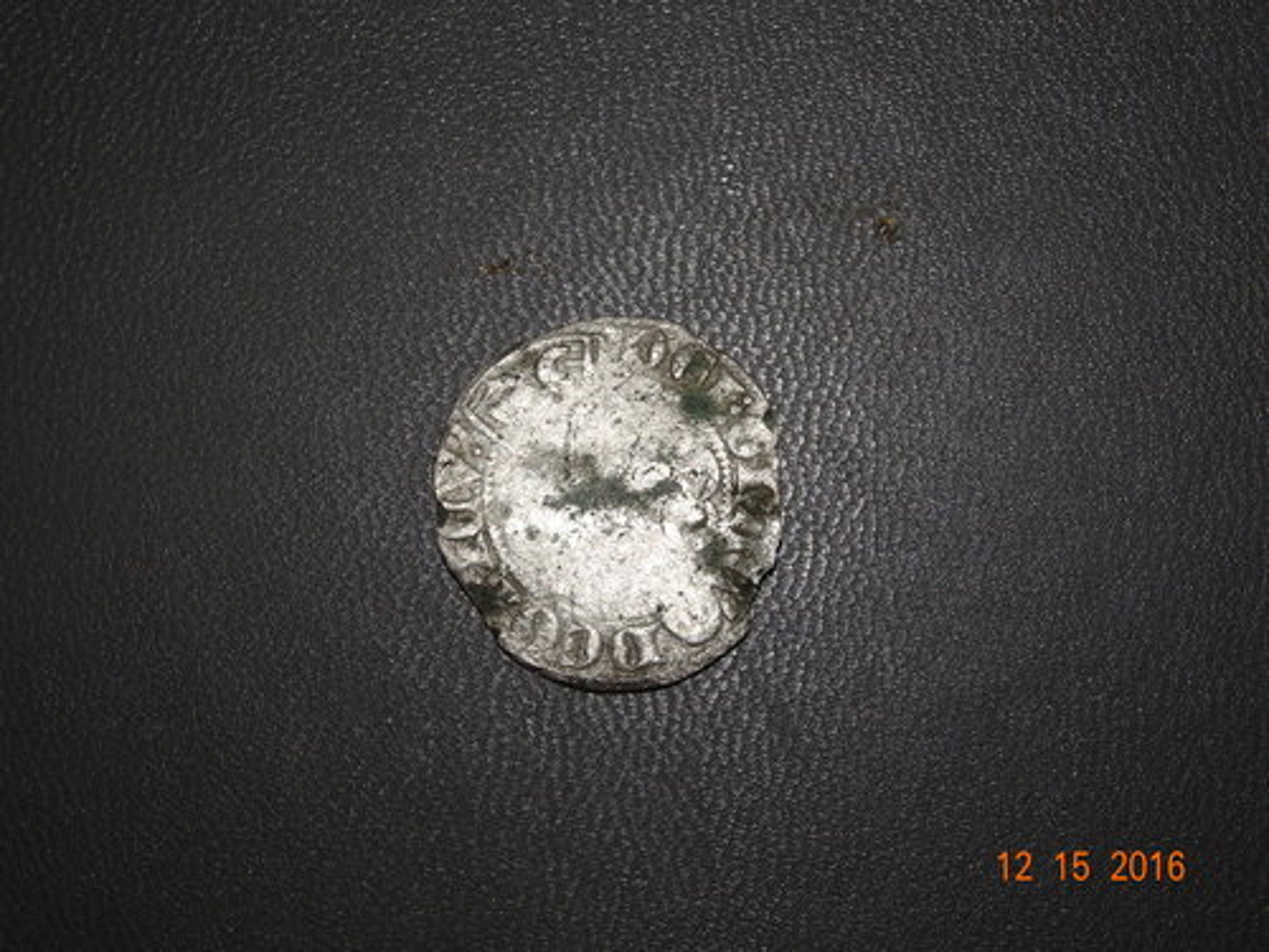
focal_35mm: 68
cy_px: 476
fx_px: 2493
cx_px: 634
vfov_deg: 21.6
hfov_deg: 28.6
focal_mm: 11.66
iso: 80
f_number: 4.5
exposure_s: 1/60
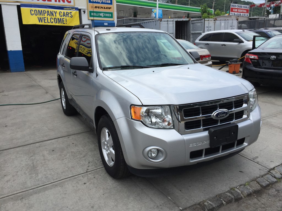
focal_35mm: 29
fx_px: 236
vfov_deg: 48.2
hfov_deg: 61.7
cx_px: 141
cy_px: 106
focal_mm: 4.15
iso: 32
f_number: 2.2
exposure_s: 1/2326
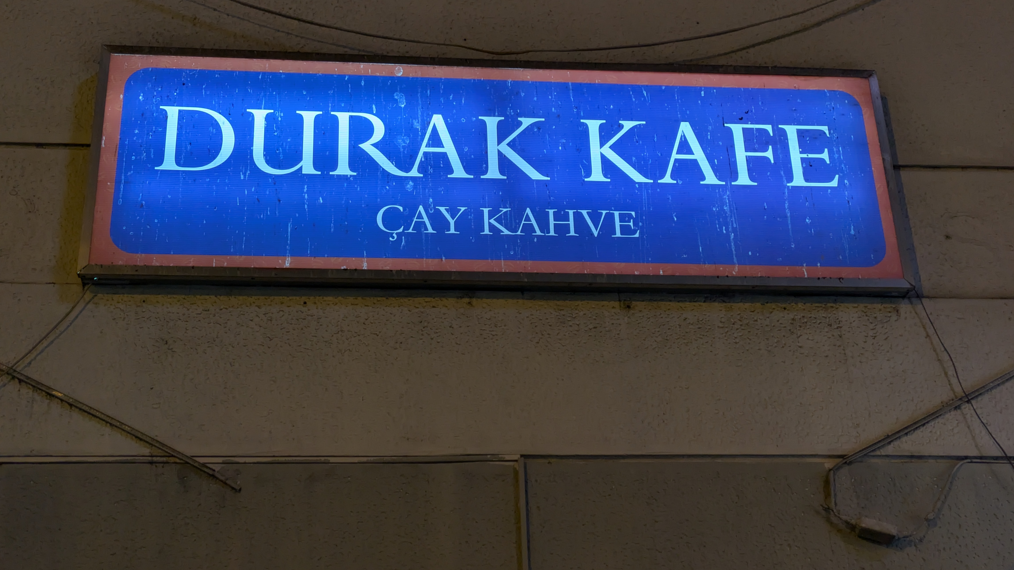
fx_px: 1506
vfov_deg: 21.4
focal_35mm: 56
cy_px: 198
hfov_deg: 37.2
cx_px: 509
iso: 226
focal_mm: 5.43
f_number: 1.89
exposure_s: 1/100
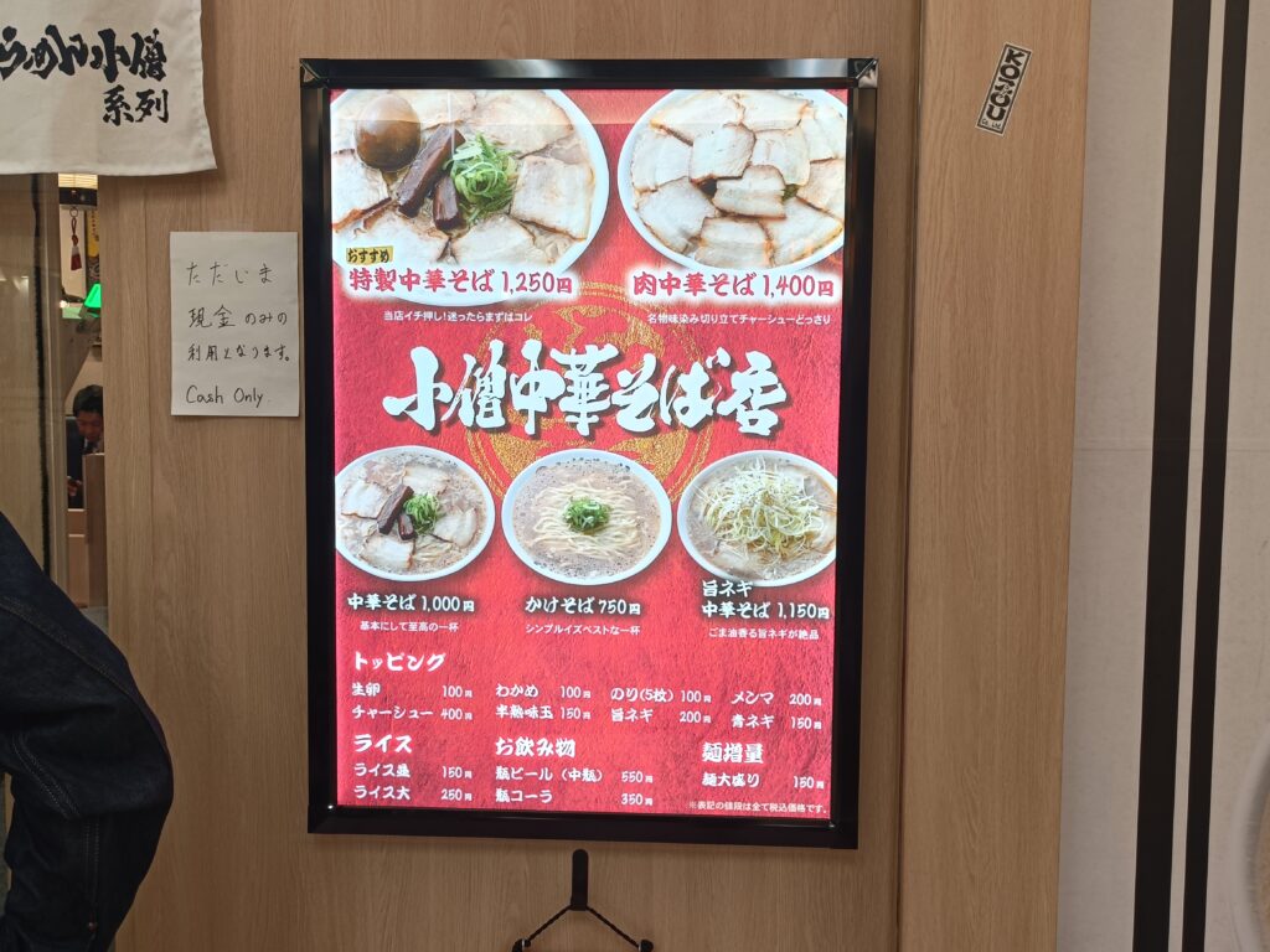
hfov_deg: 51.4
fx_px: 1321
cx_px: 635
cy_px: 476
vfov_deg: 39.7
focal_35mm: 36
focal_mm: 4.7
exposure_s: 1/60
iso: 125
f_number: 1.7
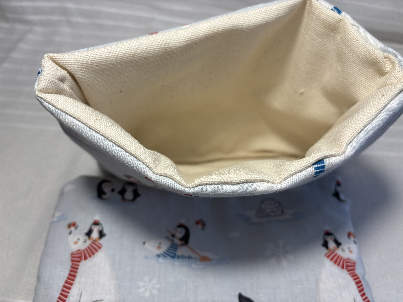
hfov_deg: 67.3
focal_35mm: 26
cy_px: 151
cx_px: 202
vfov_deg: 53.1
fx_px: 303
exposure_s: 1/200
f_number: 1.6
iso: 40
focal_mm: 5.96
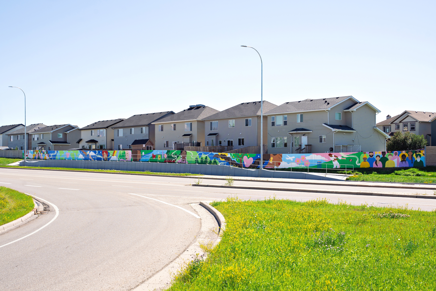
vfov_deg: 24.6
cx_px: 218
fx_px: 666
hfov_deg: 36.2
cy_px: 146
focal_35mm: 55
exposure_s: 1/1000
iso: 400
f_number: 7.1
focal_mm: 55
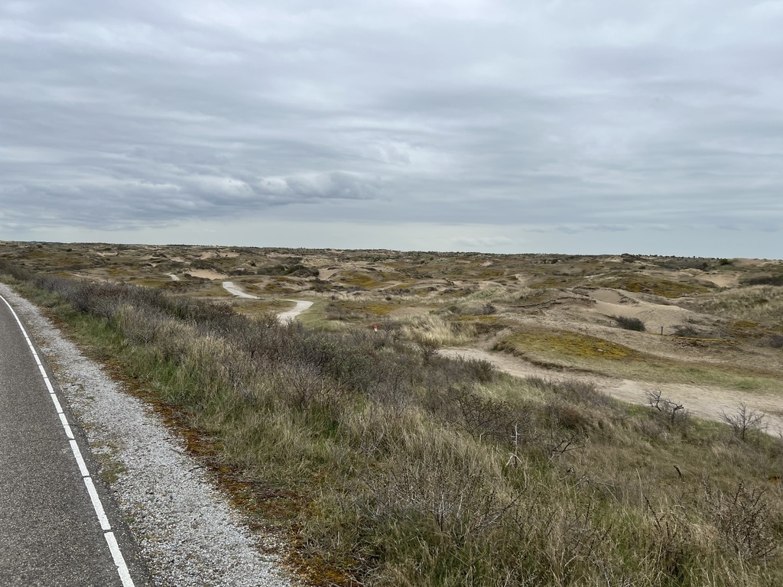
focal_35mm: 26
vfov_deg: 53.1
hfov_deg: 67.3
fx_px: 588
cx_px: 392
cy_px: 294
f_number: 1.5
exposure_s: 1/2208
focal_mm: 5.7
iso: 50
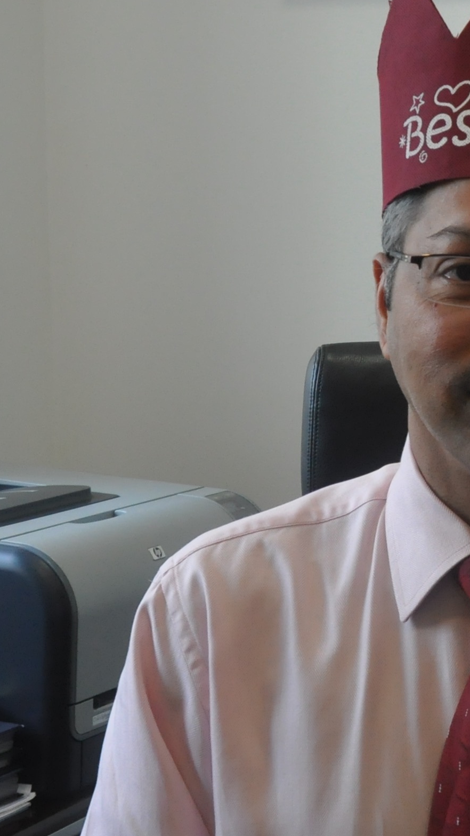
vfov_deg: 20.7
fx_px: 2282
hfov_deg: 11.5
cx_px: 566
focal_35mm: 103
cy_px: 352
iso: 800
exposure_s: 1/60
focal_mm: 24
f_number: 8
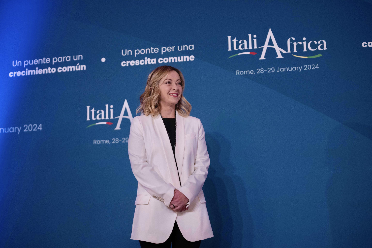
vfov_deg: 19.5
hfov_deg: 28.8
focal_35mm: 70
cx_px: 186
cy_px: 124
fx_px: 723
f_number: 2.8
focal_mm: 70
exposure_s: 1/200
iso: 2000
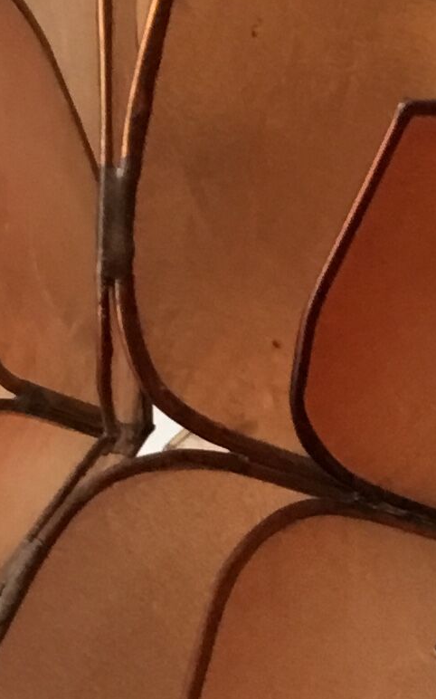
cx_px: 669
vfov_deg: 15.0
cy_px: 560
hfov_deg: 9.2
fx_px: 2645
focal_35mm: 139
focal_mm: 3.3
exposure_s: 1/33
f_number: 2.4
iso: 125
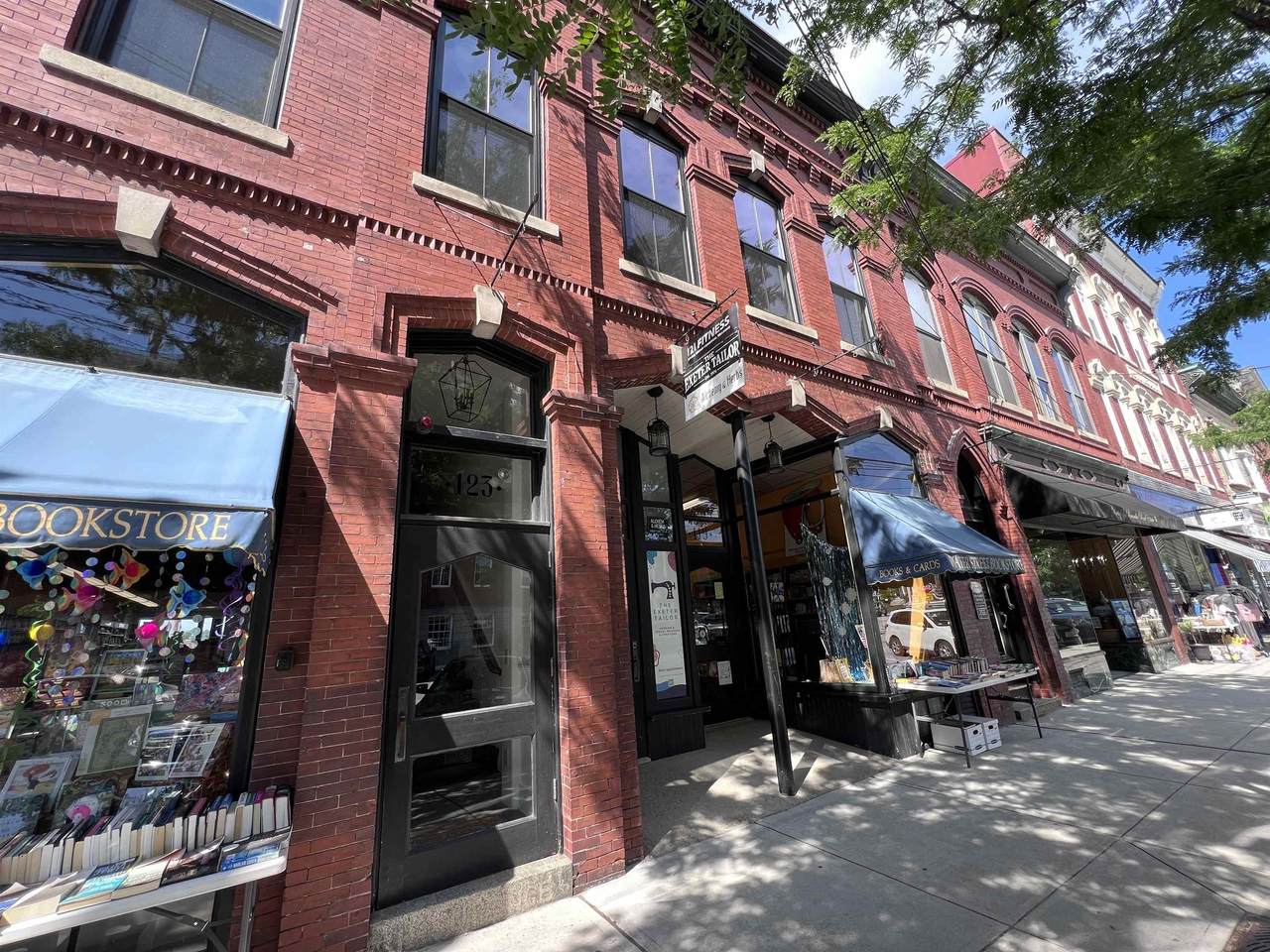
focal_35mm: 13
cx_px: 635
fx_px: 477
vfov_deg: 89.9
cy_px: 476
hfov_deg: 106.2
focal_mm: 1.57
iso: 32
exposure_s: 1/188
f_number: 1.8
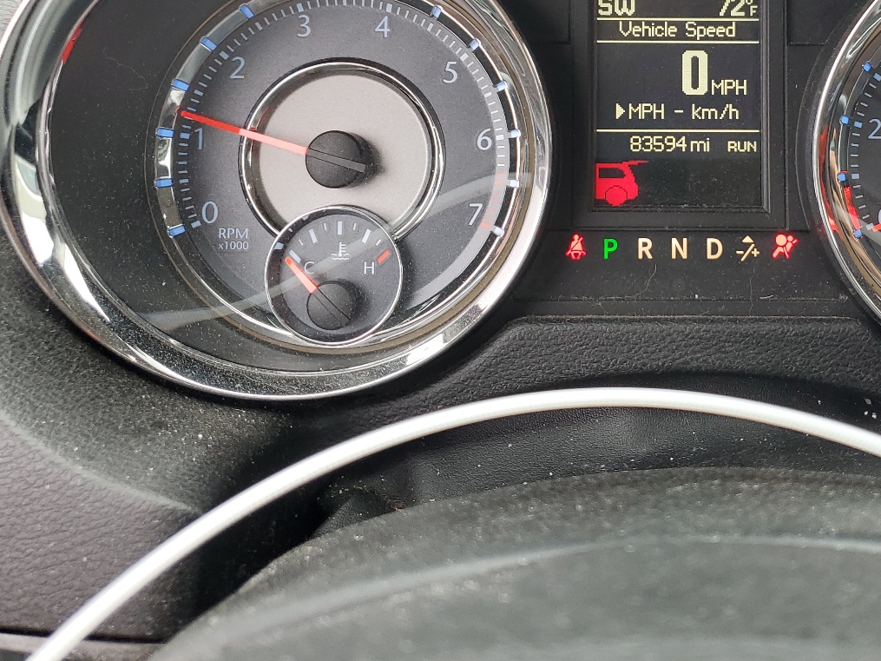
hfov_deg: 44.3
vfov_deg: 34.3
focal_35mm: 41
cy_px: 155
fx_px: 1043
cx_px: 657
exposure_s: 1/120
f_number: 1.5
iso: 51
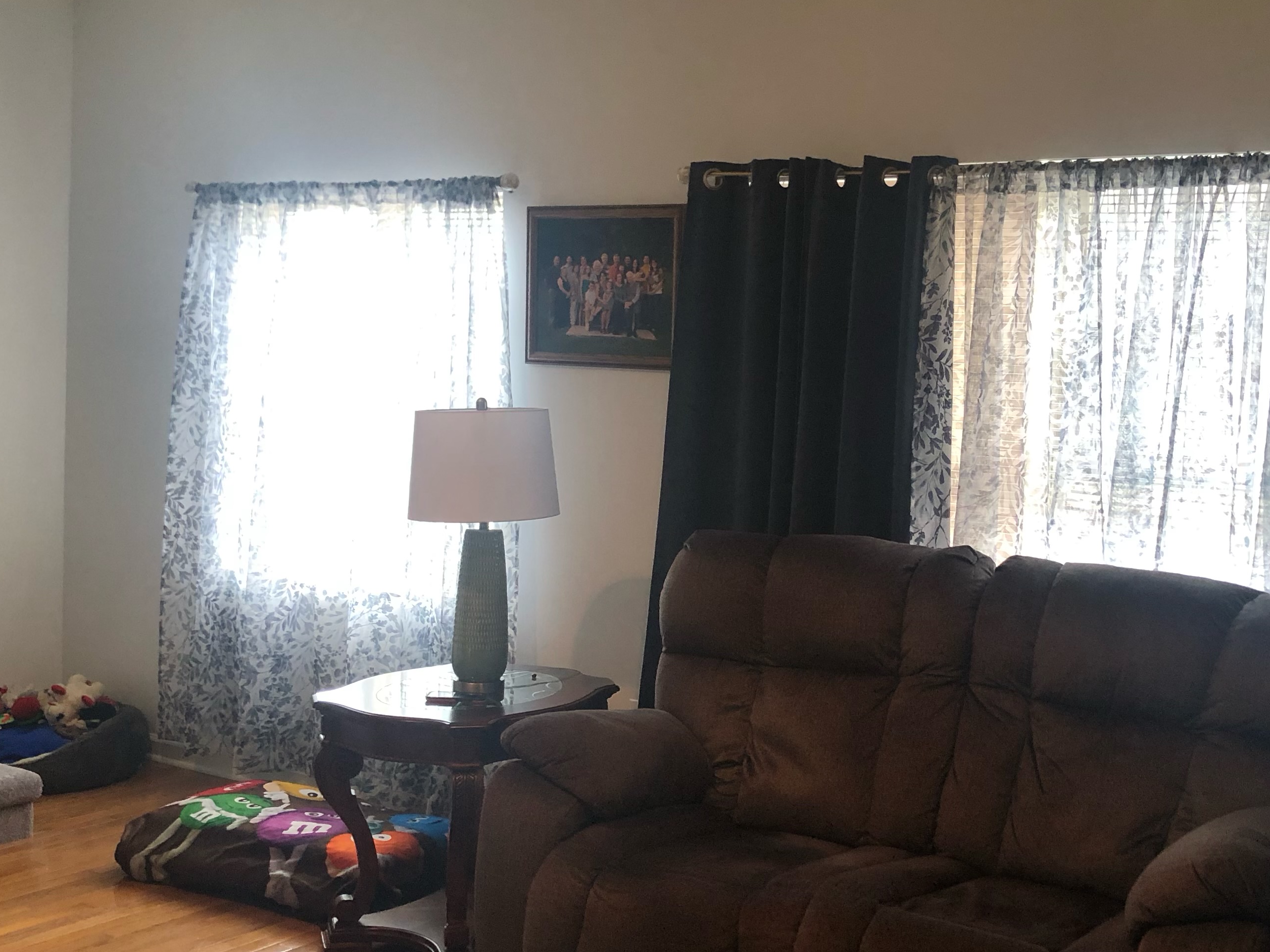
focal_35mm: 44
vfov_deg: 32.9
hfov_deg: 42.8
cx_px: 748
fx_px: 1614
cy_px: 466
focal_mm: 3.99
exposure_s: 1/30
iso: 32
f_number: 1.8
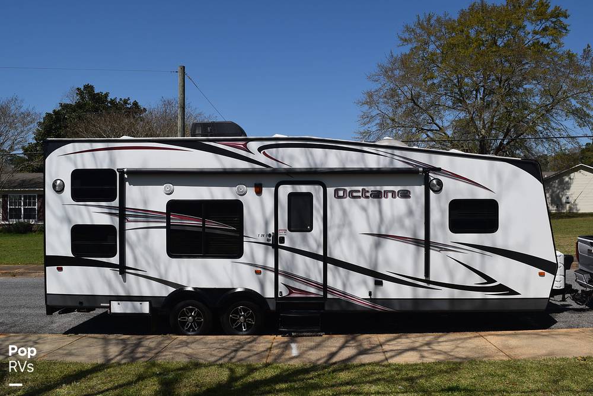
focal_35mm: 30
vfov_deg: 43.7
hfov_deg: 61.9
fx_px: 494
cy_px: 198
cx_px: 296
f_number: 11
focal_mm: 20
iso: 200
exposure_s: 1/500
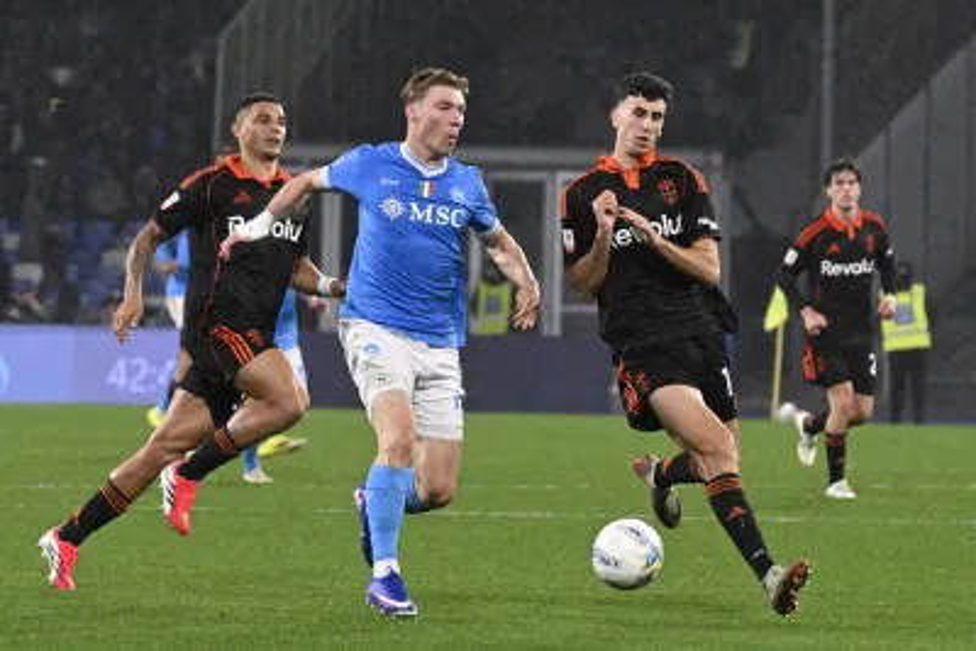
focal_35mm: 240
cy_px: 326
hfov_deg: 8.6
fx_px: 6509
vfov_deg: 5.7
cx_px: 488
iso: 8000
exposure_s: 1/1000
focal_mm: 240
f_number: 7.1
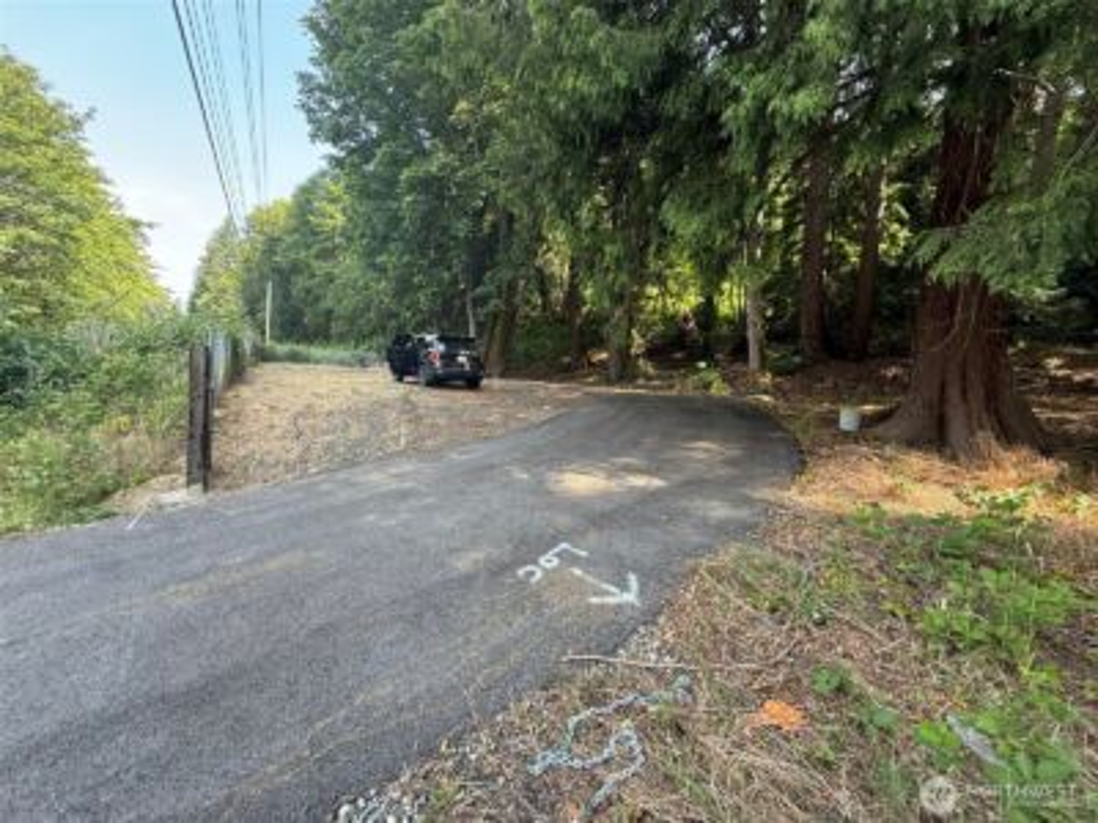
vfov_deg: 85.7
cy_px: 412
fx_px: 444
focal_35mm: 14
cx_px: 549
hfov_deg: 102.1
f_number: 2.2
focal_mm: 2.22
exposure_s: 1/99
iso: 64
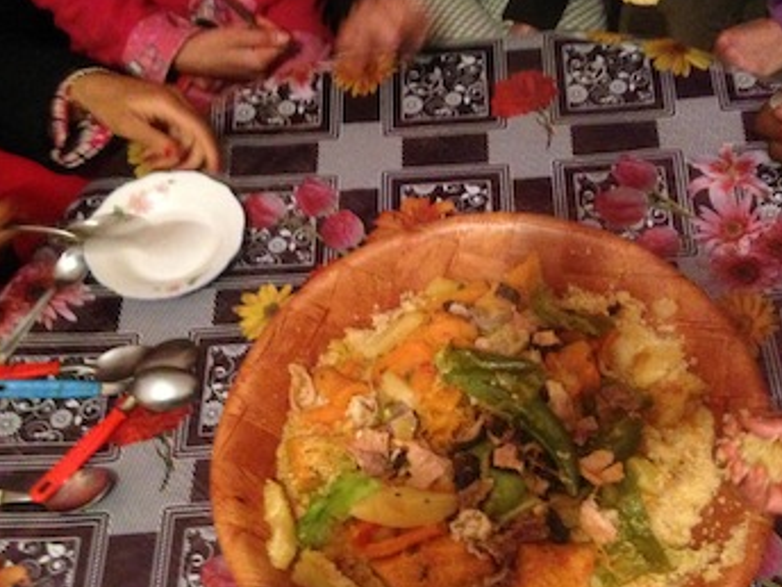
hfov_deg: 39.2
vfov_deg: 30.2
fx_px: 1084
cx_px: 514
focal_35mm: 48
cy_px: 342
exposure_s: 1/15
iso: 800
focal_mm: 4.12
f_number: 2.4
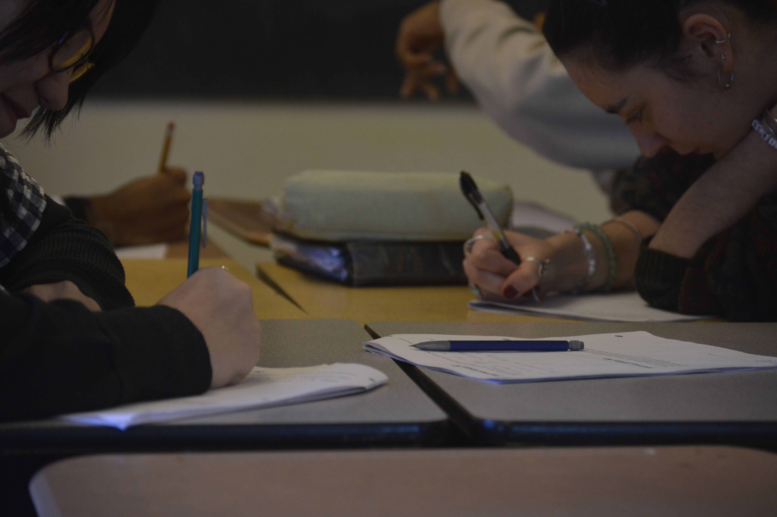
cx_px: 388
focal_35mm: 135
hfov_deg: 15.2
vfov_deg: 10.1
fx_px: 2911
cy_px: 258
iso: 900
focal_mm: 90
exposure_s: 1/500
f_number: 4.5
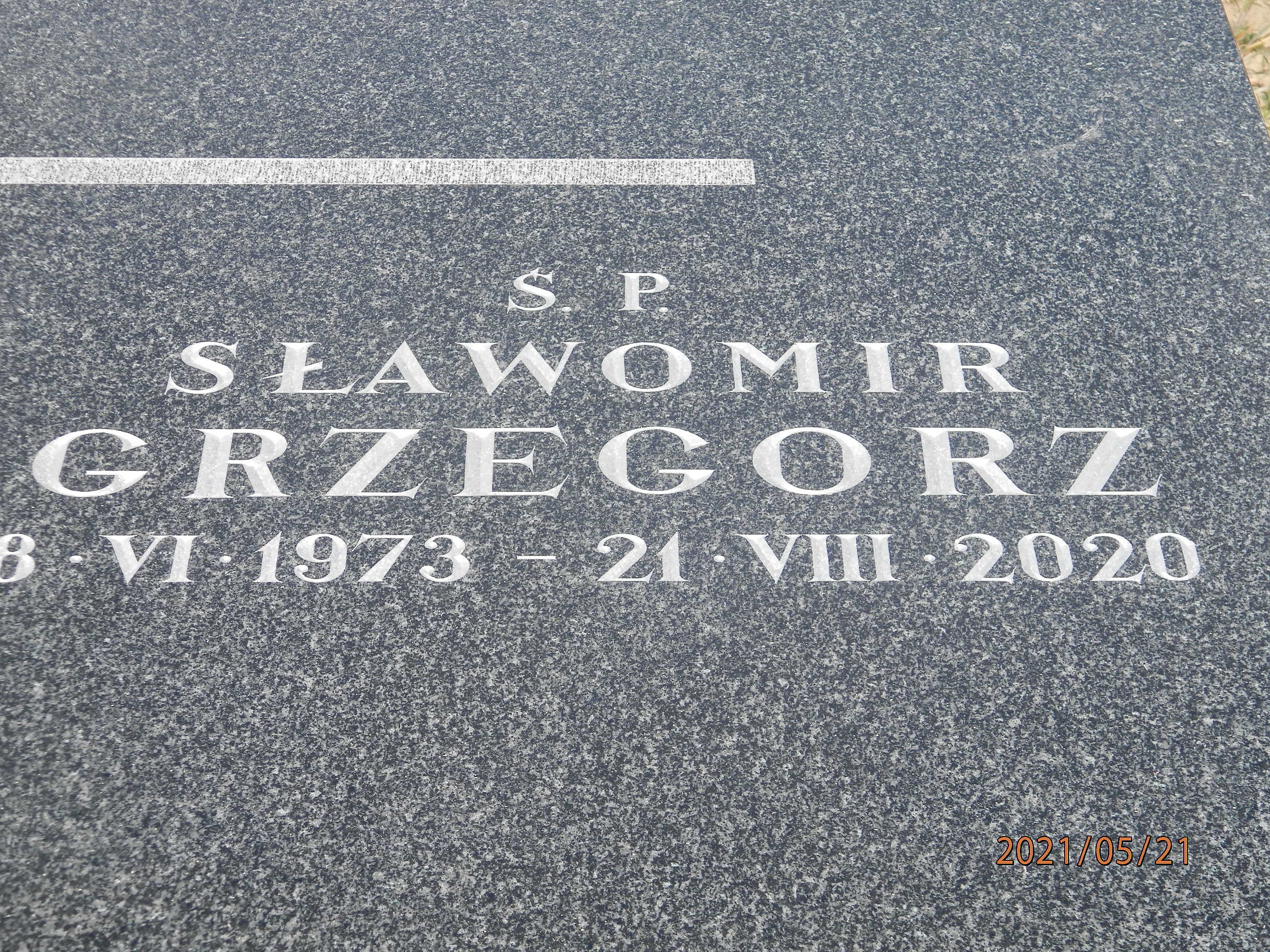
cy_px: 476
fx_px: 3008
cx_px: 635
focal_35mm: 82
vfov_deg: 18.0
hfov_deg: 23.8
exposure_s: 1/400
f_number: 4.2
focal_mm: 14.6
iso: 80
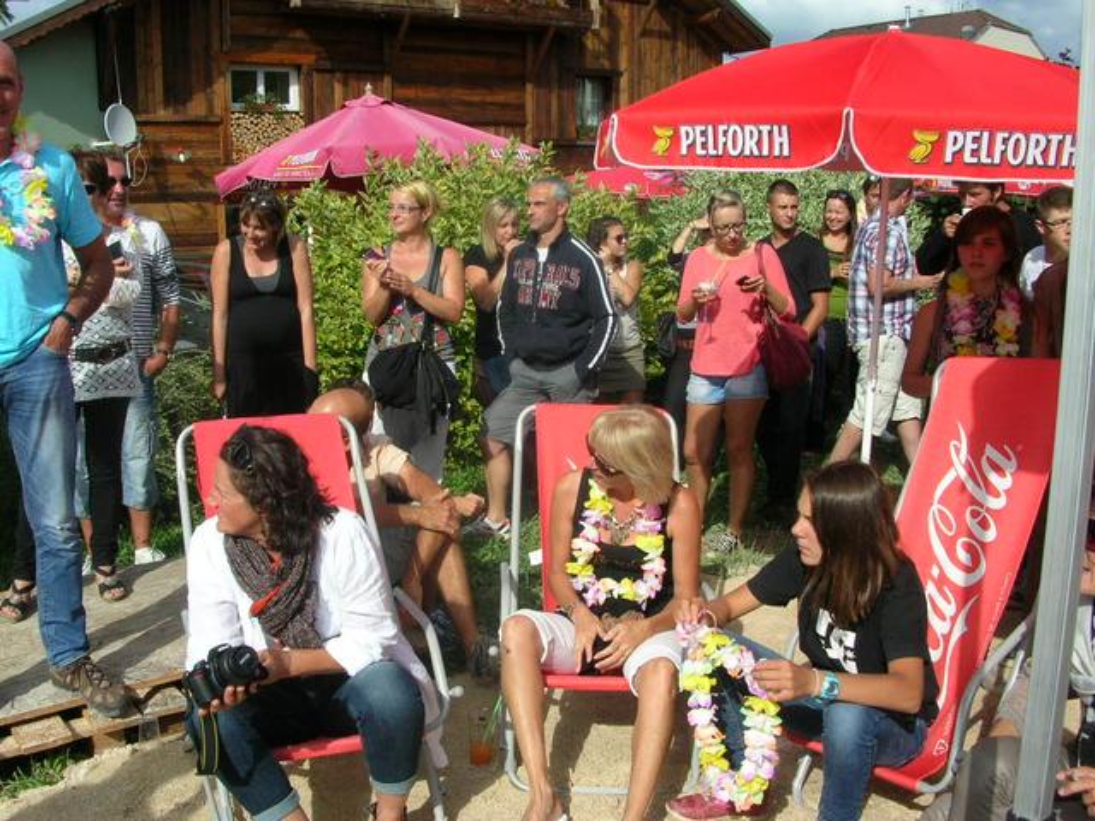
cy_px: 410
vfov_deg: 40.7
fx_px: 1107
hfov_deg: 52.6
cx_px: 548
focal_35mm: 35
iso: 50
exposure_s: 1/260
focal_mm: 5.8
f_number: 5.6
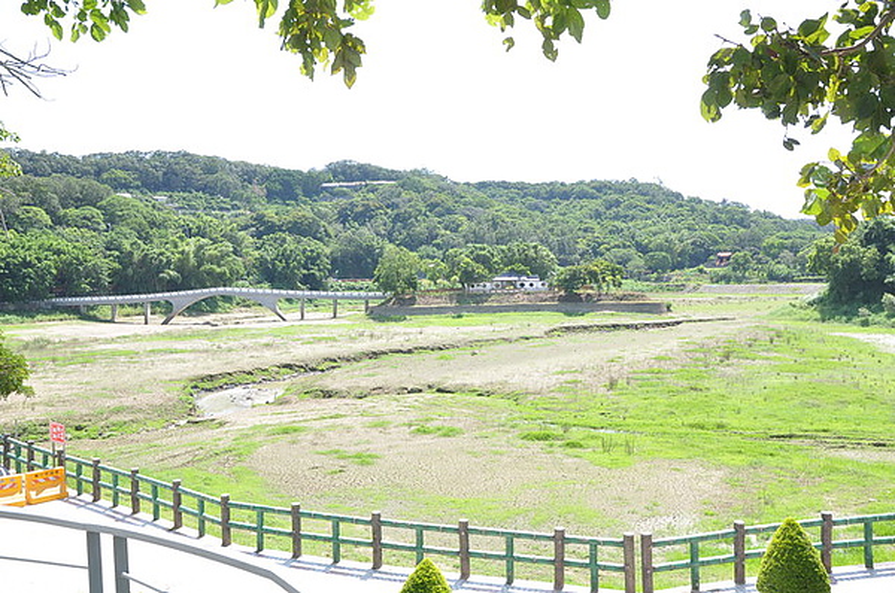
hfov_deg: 59.6
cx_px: 448
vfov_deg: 41.6
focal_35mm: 32
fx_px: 782
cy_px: 296
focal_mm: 21
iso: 200
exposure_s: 1/60
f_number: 11
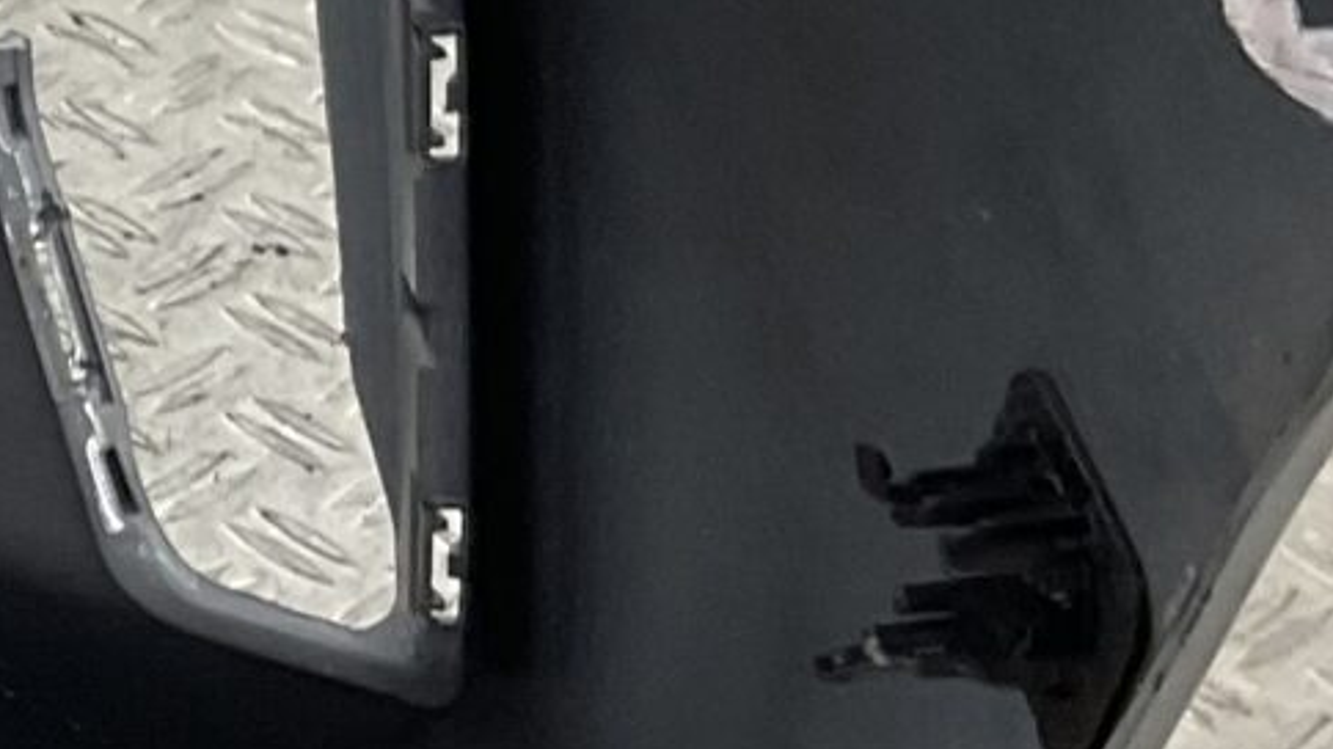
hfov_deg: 11.2
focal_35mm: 167
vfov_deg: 7.2
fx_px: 5901
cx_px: -1661
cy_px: -116
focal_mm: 3
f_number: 1.8
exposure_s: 1/100
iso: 25
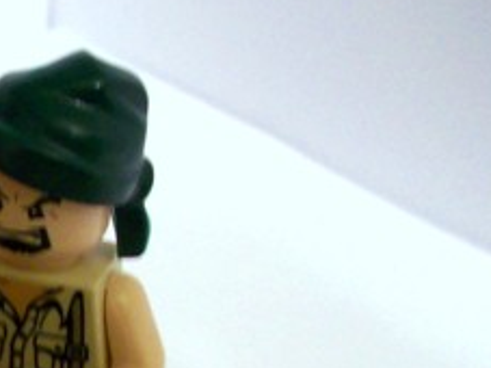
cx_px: -243
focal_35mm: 106
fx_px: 1503
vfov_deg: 13.6
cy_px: 435
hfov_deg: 16.8
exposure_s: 1/13.3
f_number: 2.8
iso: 160
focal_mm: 5.7
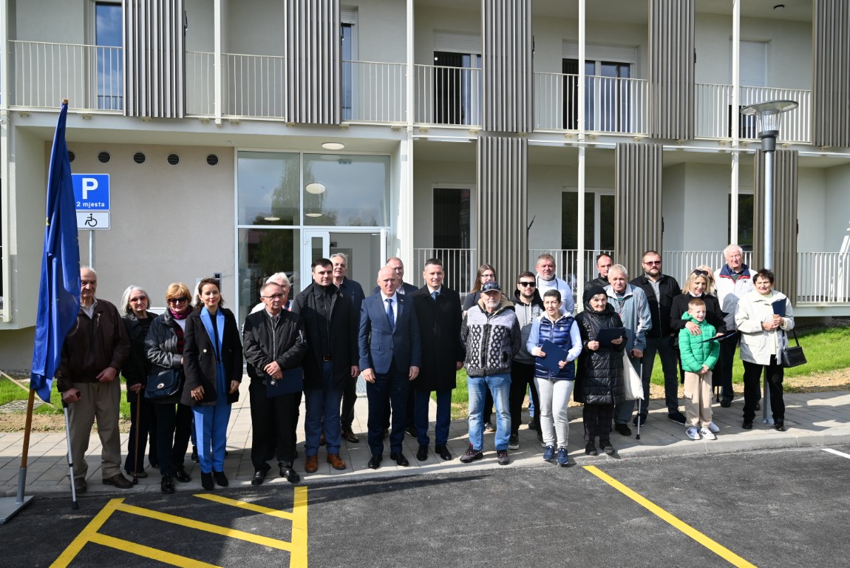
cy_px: 284
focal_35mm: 27
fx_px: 638
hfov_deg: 67.4
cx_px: 425
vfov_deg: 48.0
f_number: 6.3
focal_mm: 27
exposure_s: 1/320
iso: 100
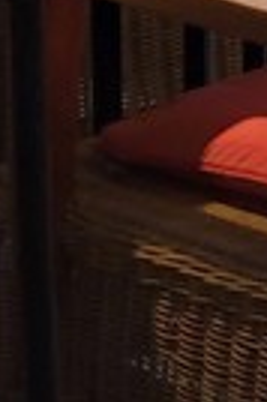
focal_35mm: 286
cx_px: 2268
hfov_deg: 3.3
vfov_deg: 6.1
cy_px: -1182
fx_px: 3190
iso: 1600
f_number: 5
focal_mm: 24
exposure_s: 1/50
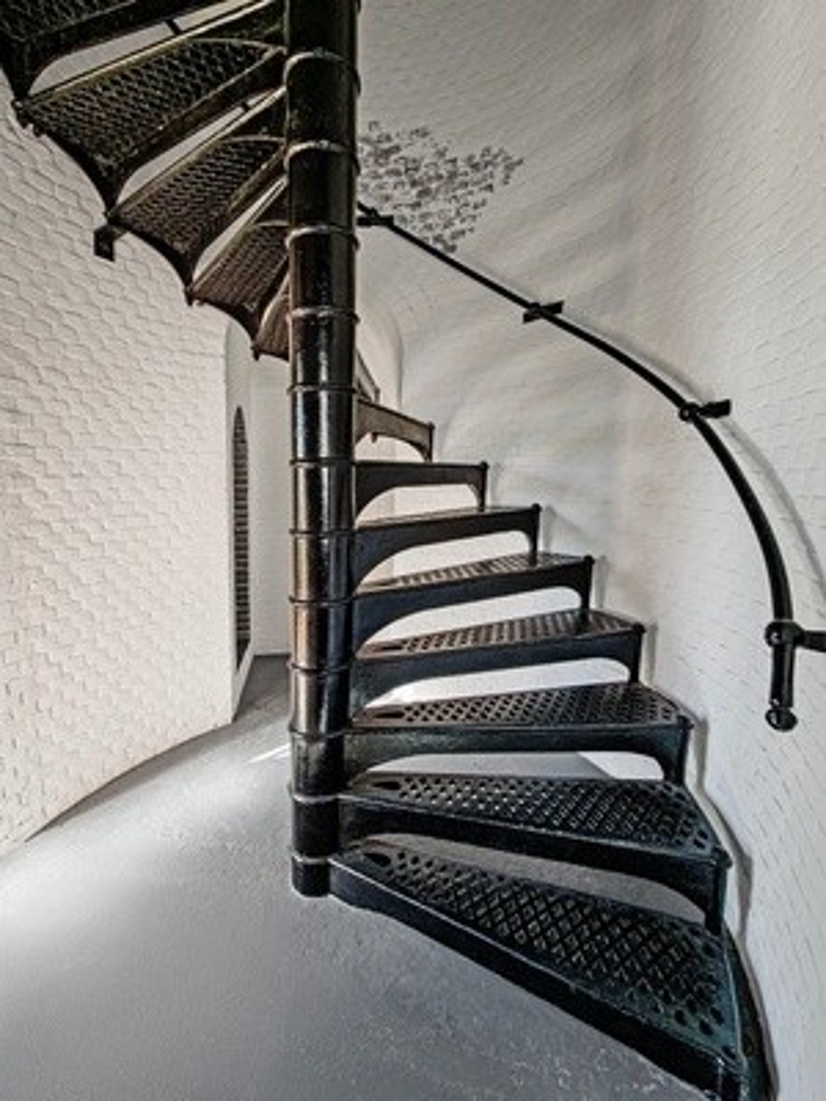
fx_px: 414
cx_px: 413
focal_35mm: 13
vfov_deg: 106.2
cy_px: 550
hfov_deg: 89.9
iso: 125
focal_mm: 2.2
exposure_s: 1/60
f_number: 2.2
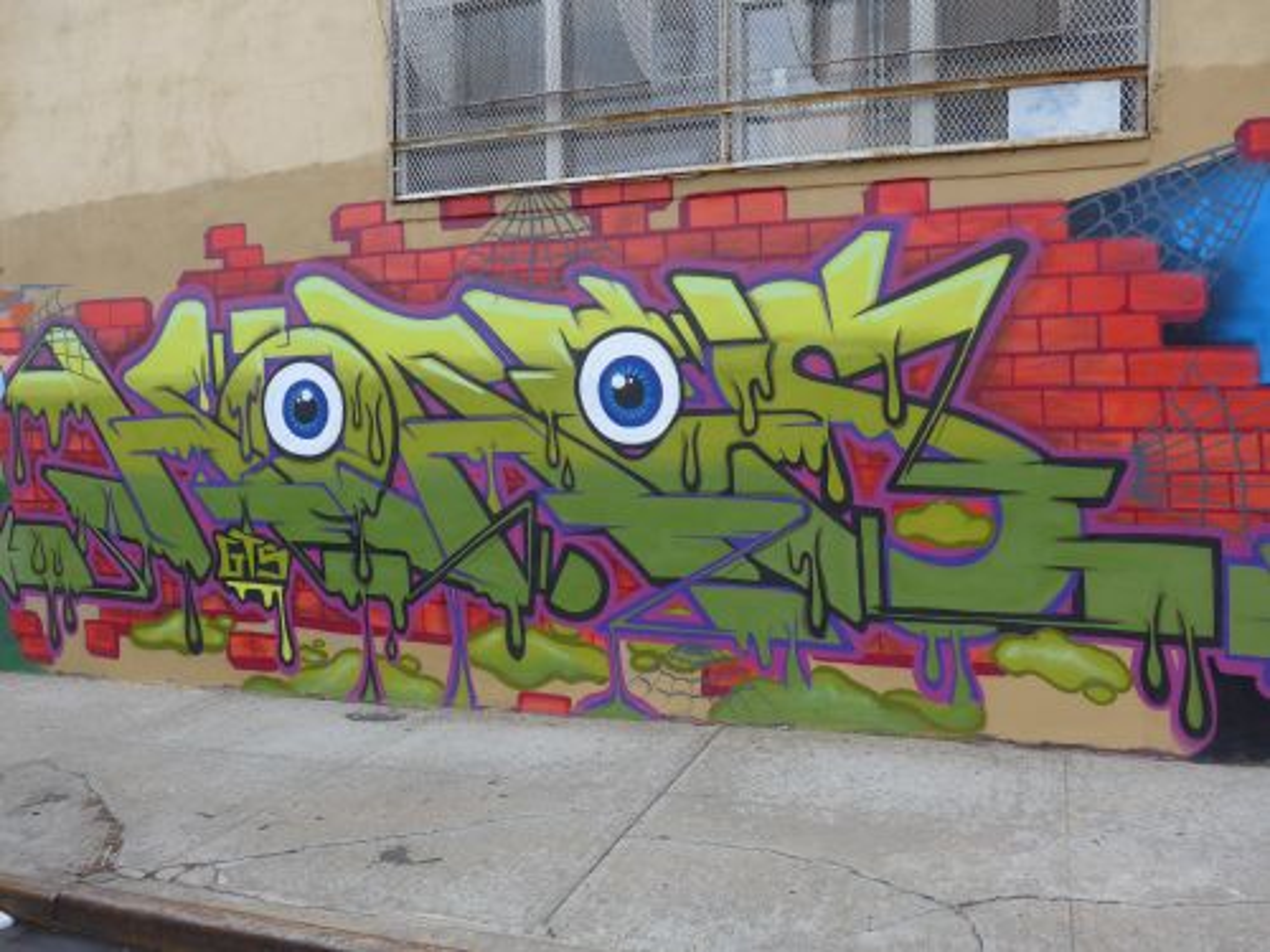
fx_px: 1064
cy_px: 476
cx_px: 635
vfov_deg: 48.2
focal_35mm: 29
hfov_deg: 61.7
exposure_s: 1/250
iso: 80
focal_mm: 6
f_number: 2.8
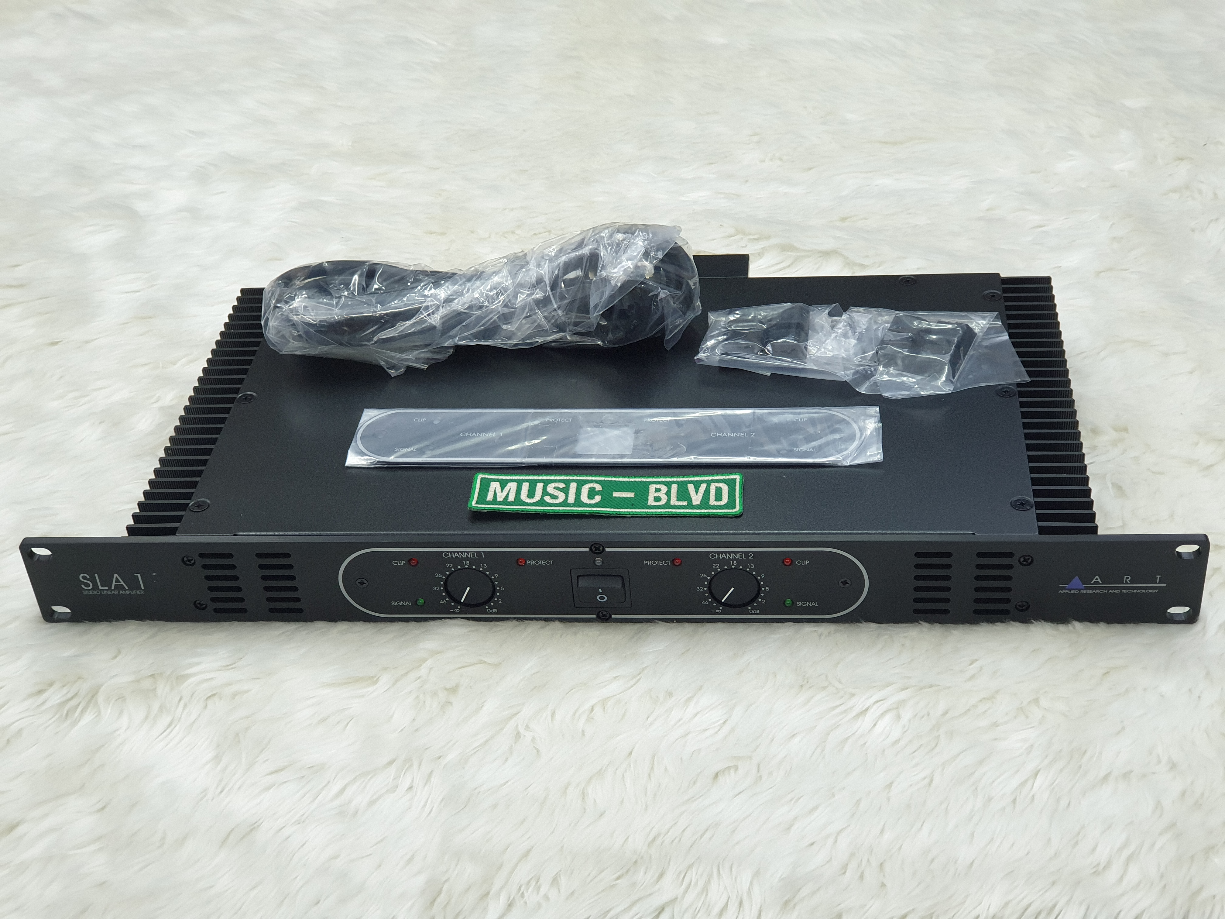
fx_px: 1840
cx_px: 612
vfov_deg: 28.0
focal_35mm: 52
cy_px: 460
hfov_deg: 36.8
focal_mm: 6
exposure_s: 1/33
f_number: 2.4
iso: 200
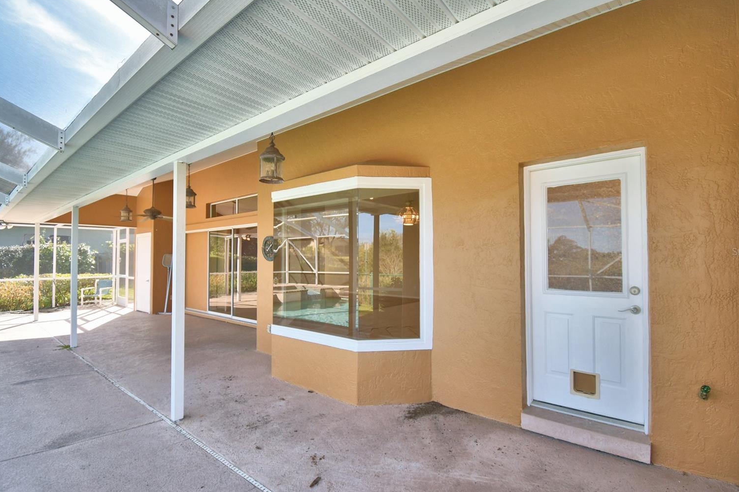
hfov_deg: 96.7
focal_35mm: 16
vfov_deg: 73.7
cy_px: 251
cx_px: 382
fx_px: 328
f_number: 4.5
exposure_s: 1/250
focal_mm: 10
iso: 200
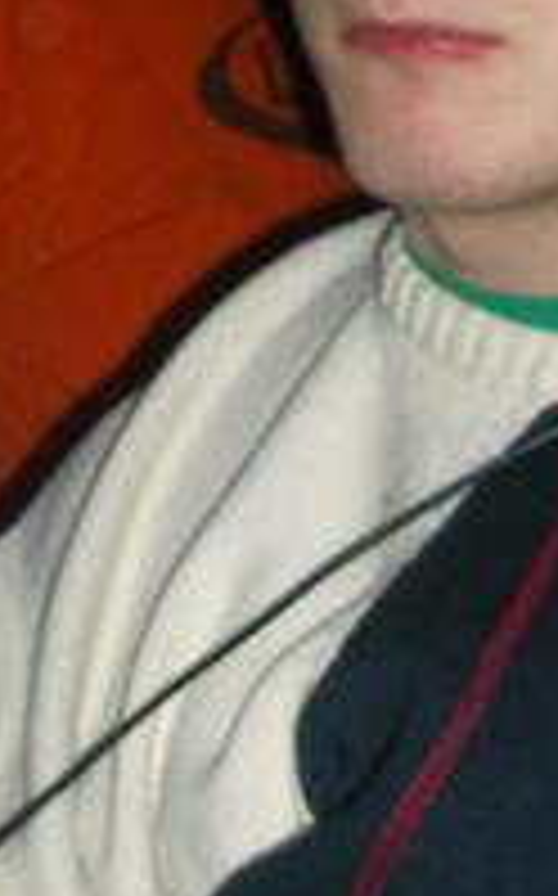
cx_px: 315
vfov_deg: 12.5
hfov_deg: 7.8
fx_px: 4072
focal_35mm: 167
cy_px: 126
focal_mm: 8.2
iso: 100
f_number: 3.1
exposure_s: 1/60
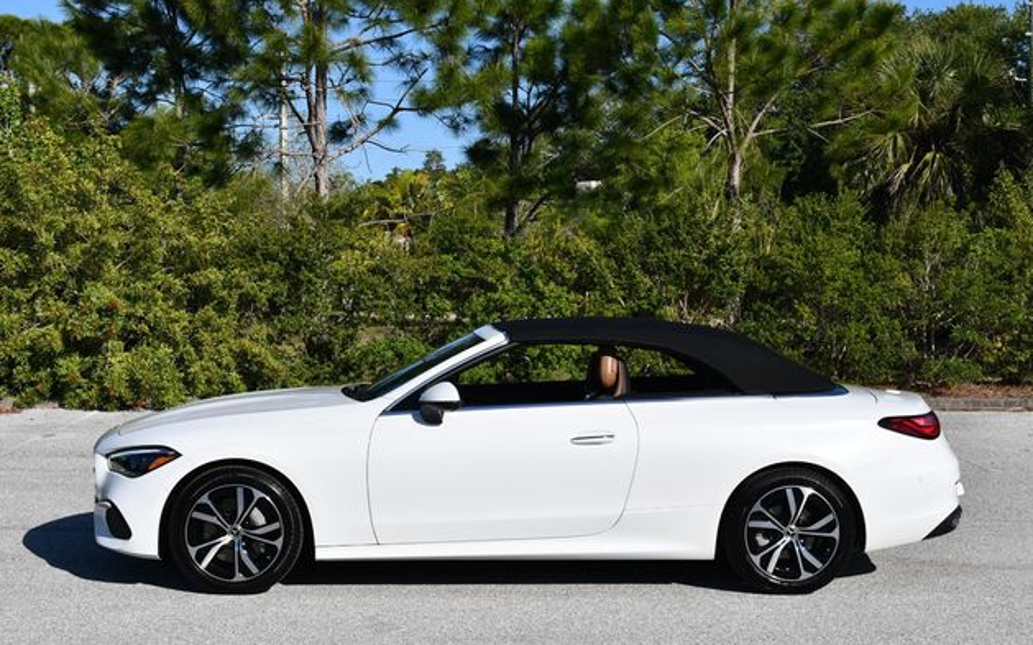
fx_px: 1520
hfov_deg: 37.5
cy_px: 332
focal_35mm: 54
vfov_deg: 24.0
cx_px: 514
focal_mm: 26
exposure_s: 1/320
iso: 100
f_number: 9
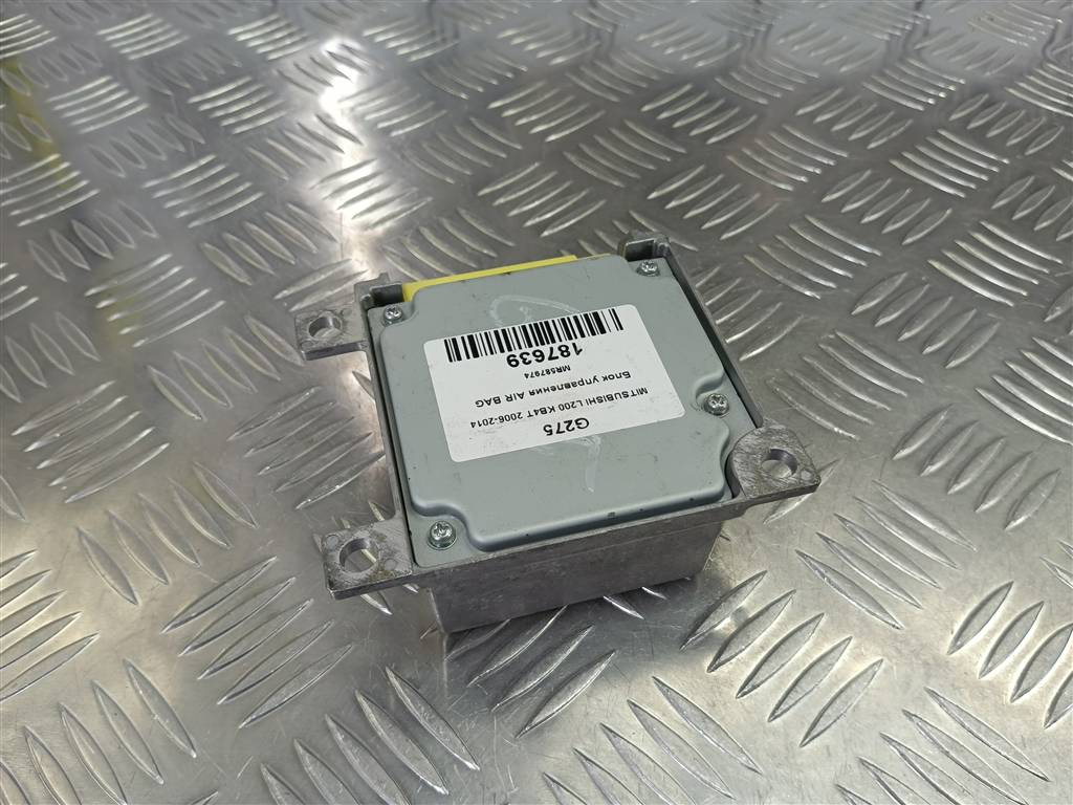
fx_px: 837
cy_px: 402
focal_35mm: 27
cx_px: 536
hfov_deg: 65.3
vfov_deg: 51.4
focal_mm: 4.11
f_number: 1.6
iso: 86
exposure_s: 1/50
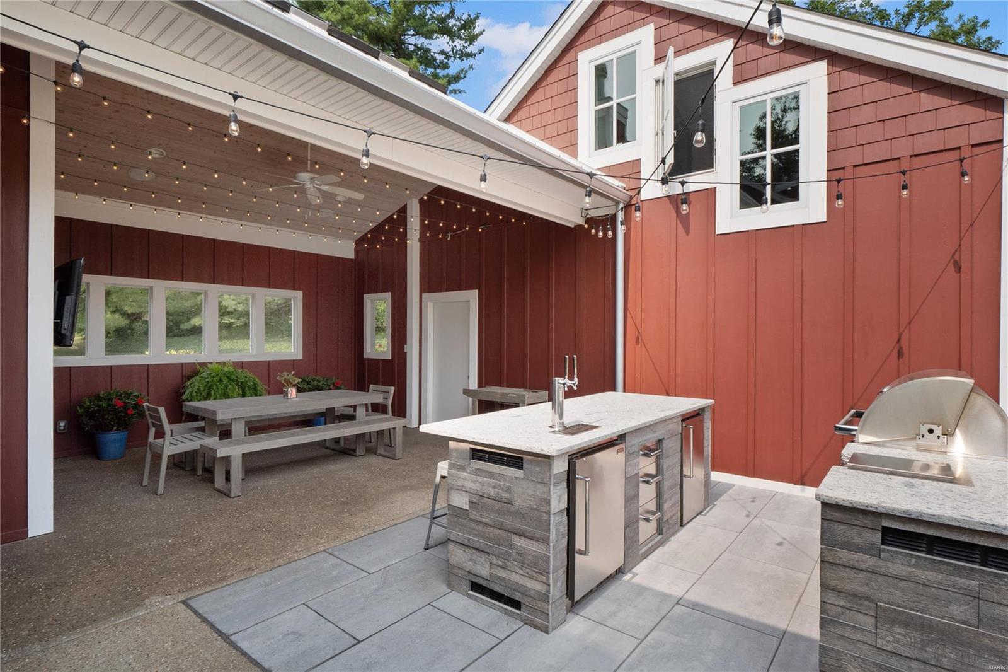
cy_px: 336
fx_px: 504
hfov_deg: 90.0
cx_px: 504
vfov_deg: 67.4
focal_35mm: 18
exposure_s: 1/250
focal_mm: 9
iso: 400
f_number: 9
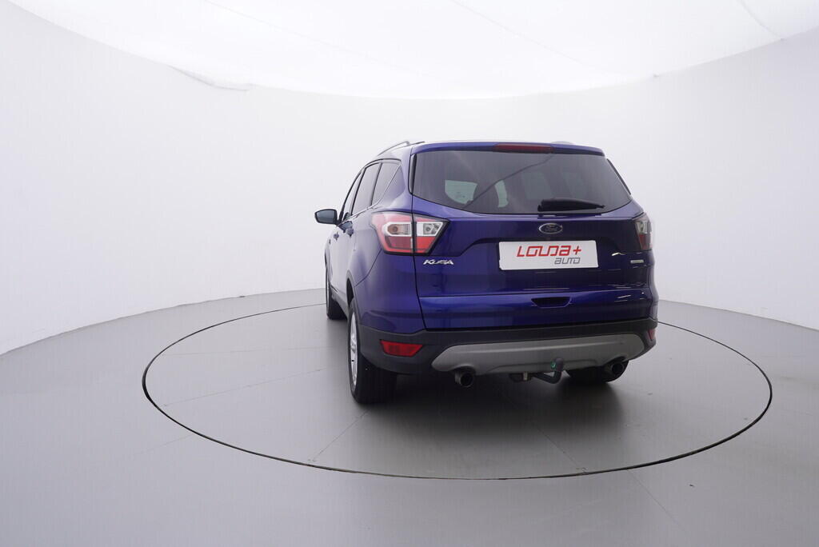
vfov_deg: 56.2
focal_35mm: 22
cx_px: 410
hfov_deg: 77.3
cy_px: 274
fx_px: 512
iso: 200
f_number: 5
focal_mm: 15
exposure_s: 1/80
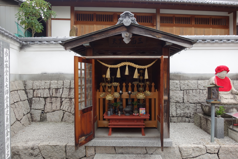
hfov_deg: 65.5
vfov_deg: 46.4
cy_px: 80
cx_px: 119
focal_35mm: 28
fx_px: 185
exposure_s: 1/100
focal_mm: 10.4
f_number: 4.5
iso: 125
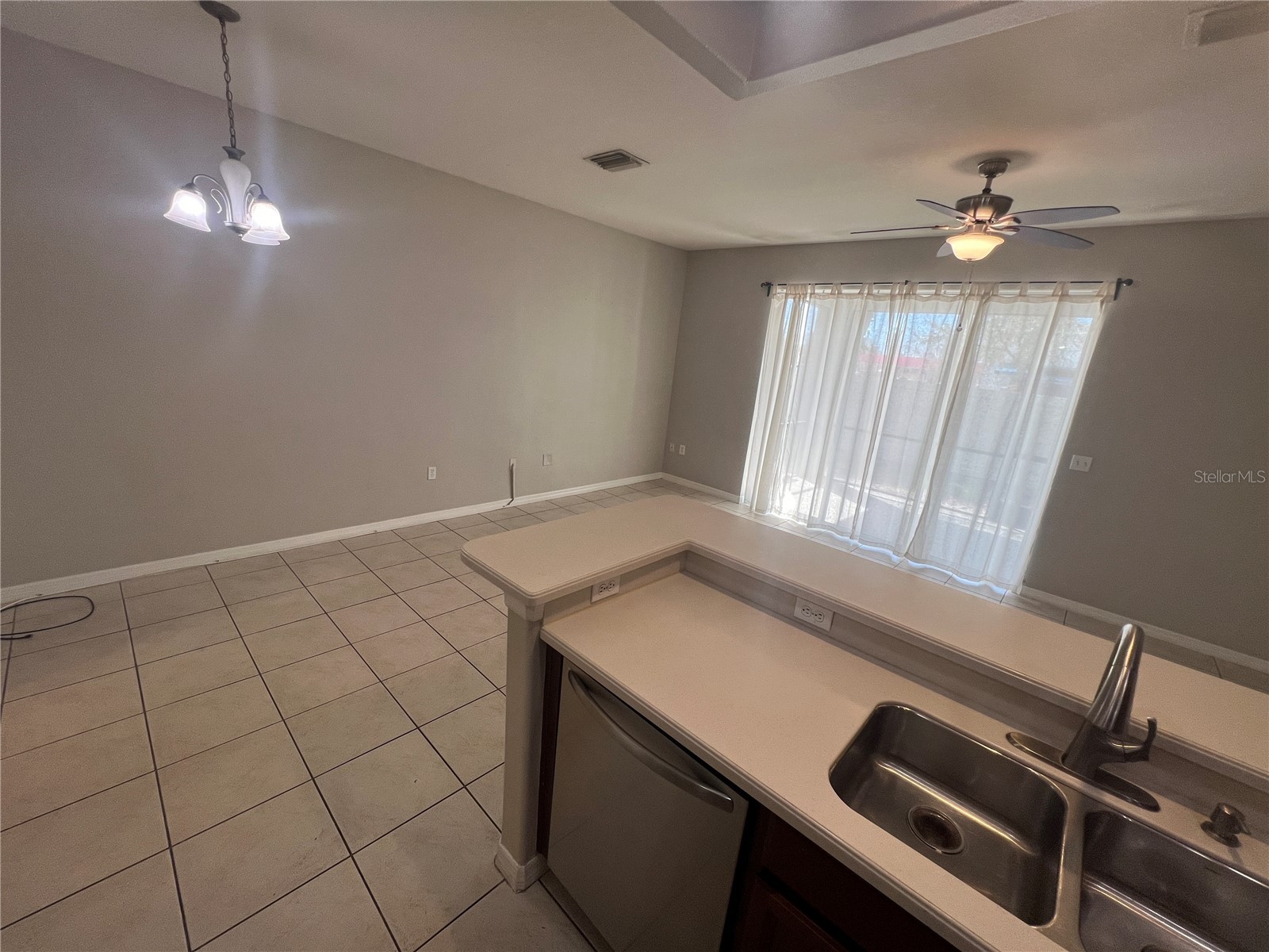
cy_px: 476
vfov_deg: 89.9
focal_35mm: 13
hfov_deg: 106.2
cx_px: 634
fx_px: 477
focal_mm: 1.57
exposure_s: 1/120
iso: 80
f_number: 1.8
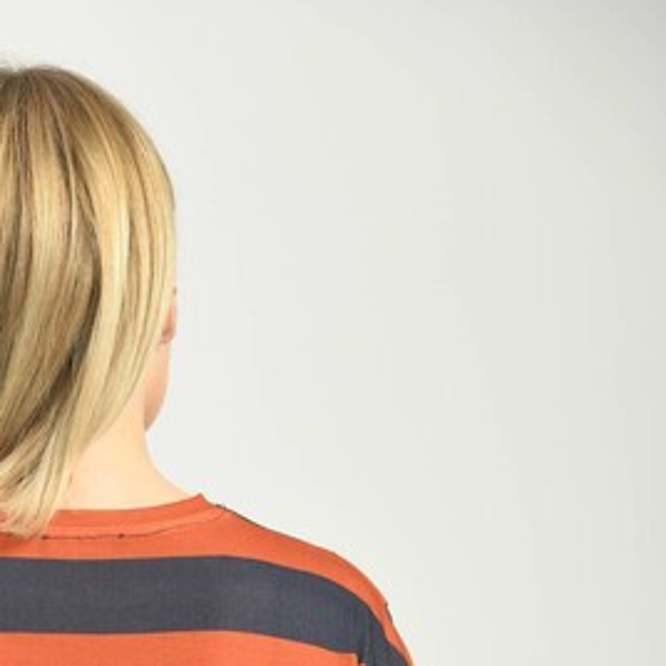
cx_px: 62
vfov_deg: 5.4
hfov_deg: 5.4
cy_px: 917
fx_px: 6987
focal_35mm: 321
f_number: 6.3
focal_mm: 135
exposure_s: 1/160
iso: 100
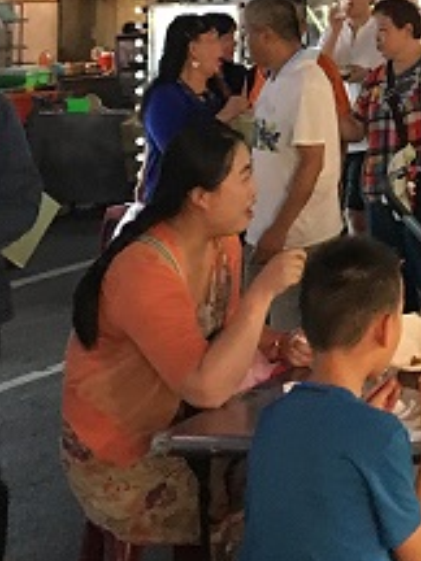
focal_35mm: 95
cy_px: -171
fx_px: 1541
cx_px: 642
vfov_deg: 19.1
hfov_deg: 14.5
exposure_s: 1/30
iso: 200
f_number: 2.2
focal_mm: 4.15
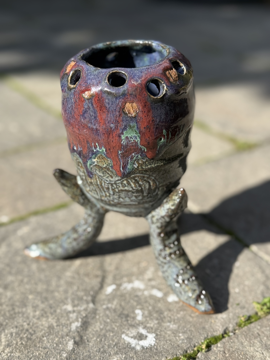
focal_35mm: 48
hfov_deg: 30.3
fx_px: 499
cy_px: 180
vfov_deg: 39.7
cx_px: 135
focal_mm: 6.76
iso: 80
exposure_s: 1/2273
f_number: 1.78
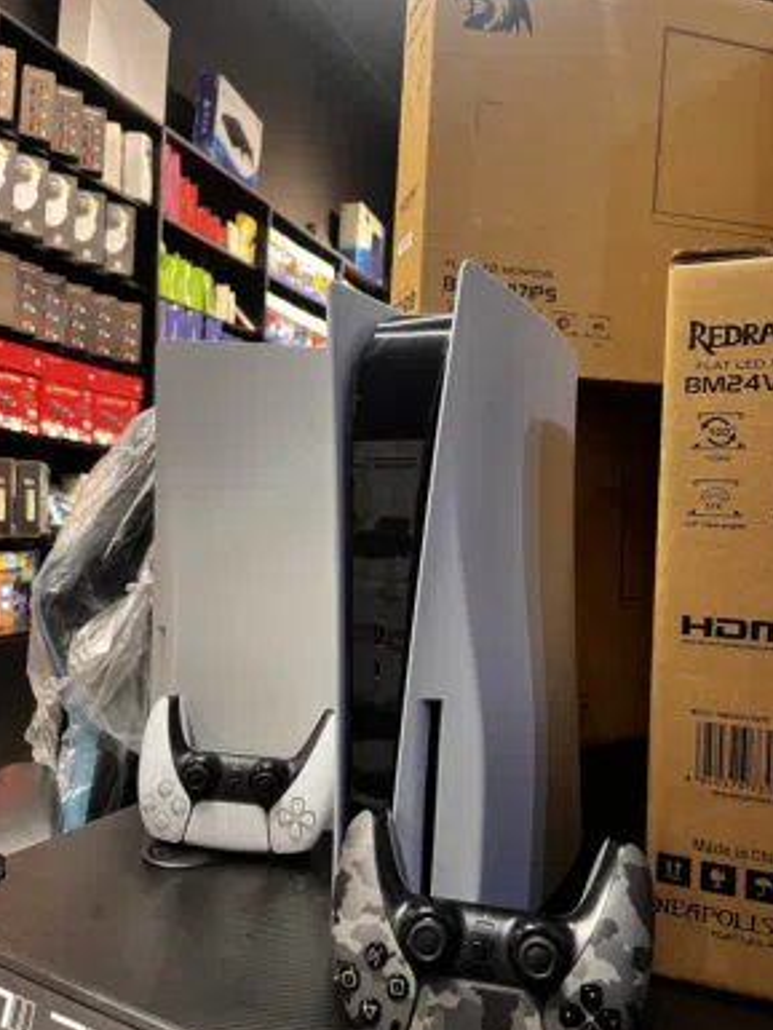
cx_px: 391
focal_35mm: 27
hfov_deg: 51.4
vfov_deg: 65.3
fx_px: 803
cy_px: 530
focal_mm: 5.1
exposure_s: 1/60
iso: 160
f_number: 1.6
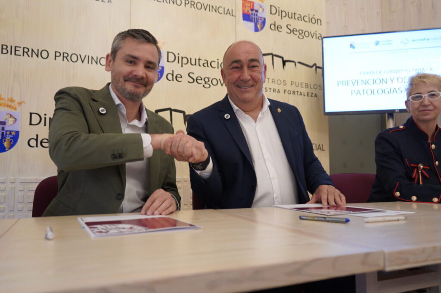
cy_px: 146
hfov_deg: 65.5
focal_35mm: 28
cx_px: 220
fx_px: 343
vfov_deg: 46.3
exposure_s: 1/160
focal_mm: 28
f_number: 4
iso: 2000
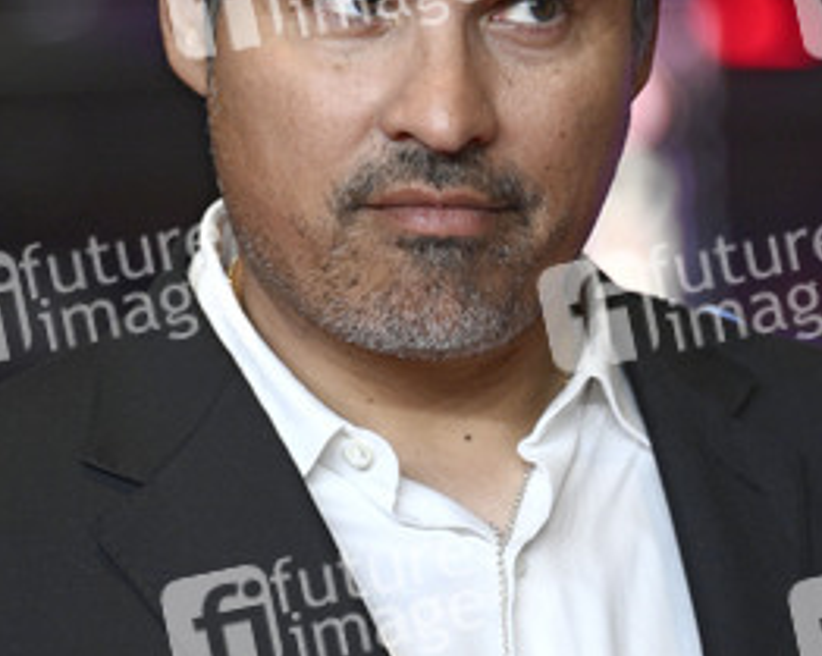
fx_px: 10449
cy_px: 141
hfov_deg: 4.5
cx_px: 414
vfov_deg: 3.6
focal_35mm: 430
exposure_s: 1/250
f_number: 5.6
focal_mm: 300
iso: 5000
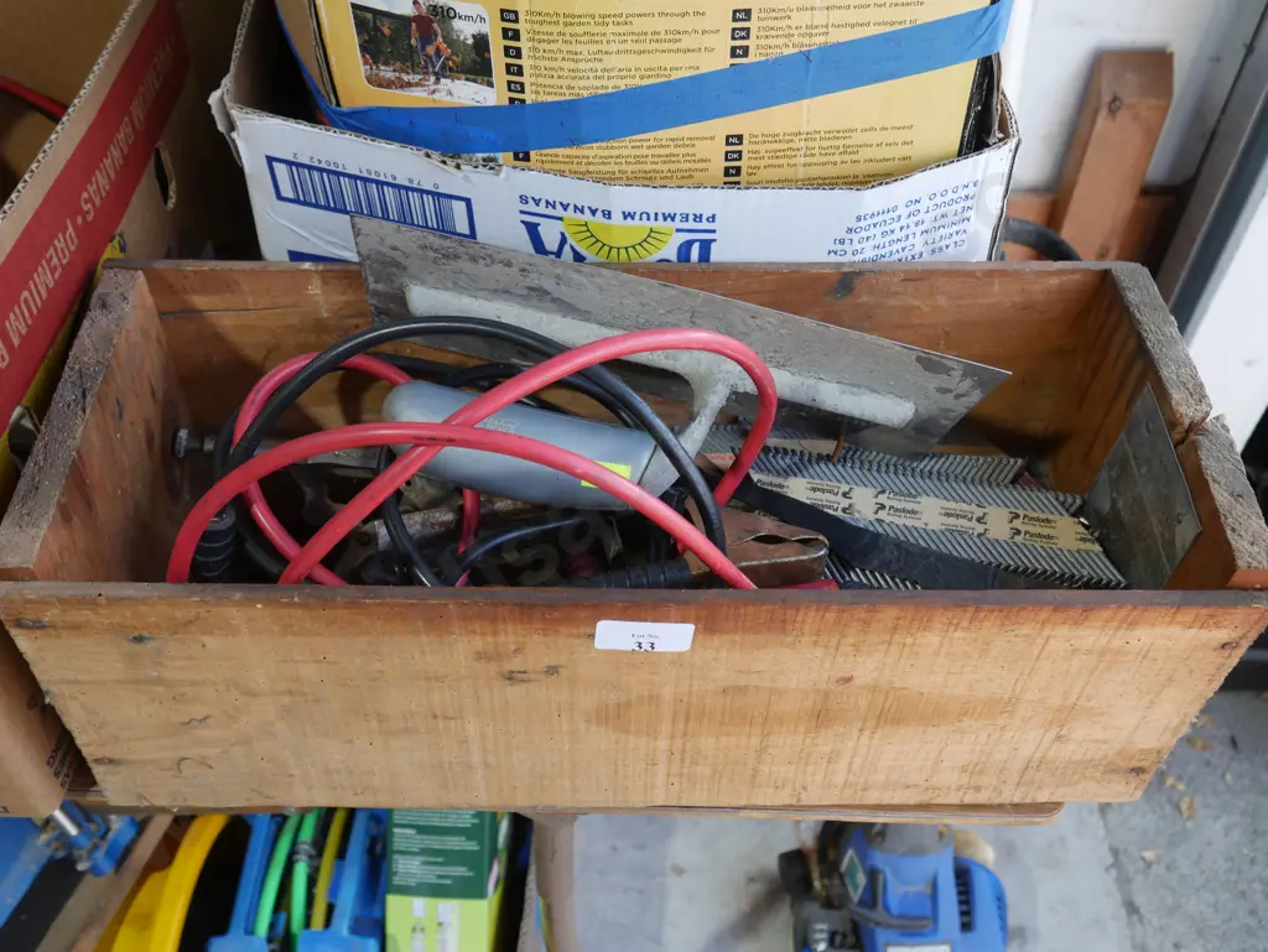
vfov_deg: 41.8
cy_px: 476
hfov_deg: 53.9
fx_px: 1246
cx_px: 634
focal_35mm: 34
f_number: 4.5
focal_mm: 17
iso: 250
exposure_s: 1/60
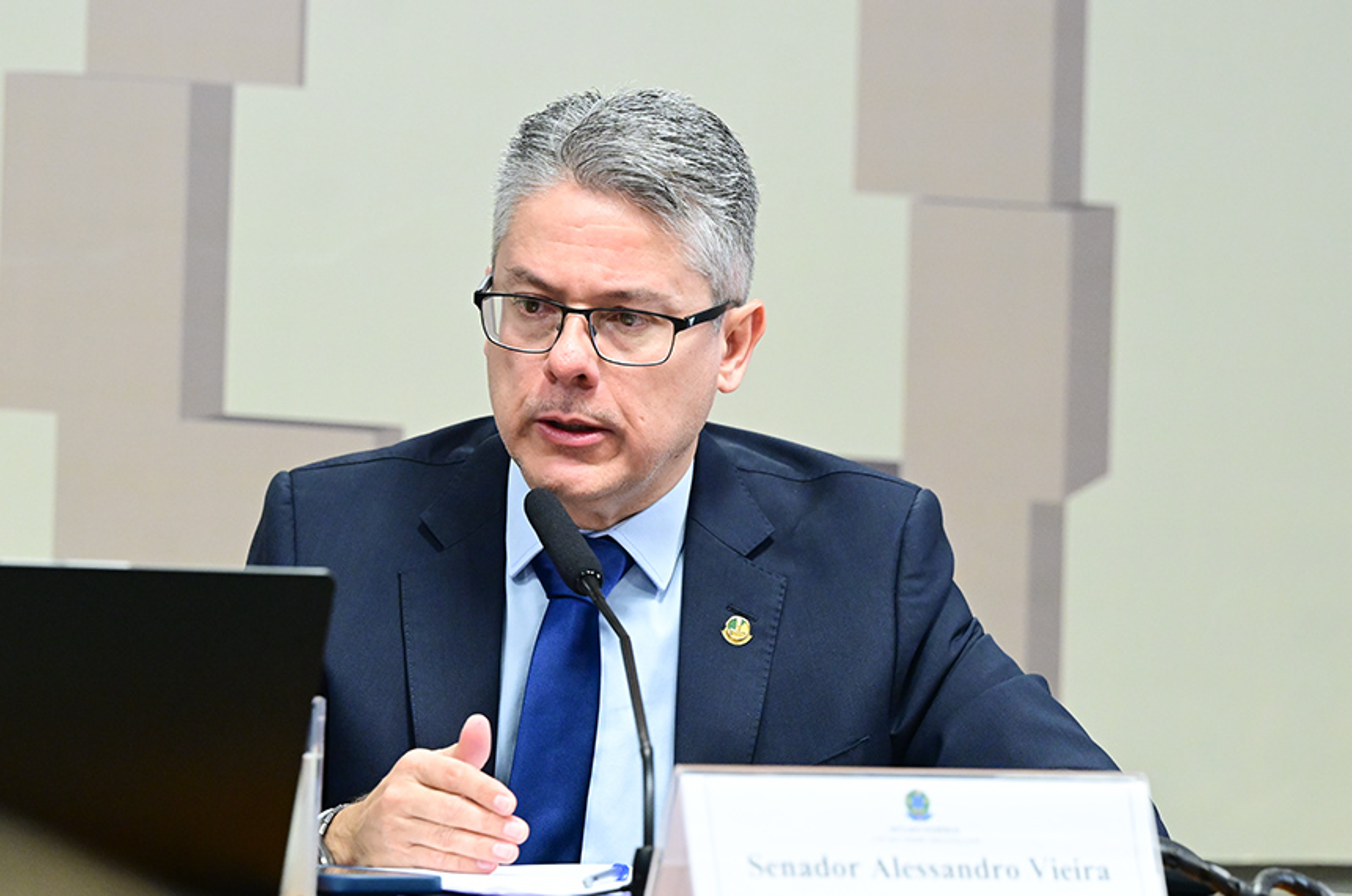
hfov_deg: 10.2
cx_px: 676
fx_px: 7572
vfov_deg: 6.8
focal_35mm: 202
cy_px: 448
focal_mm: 135
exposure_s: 1/200
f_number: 4
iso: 4000
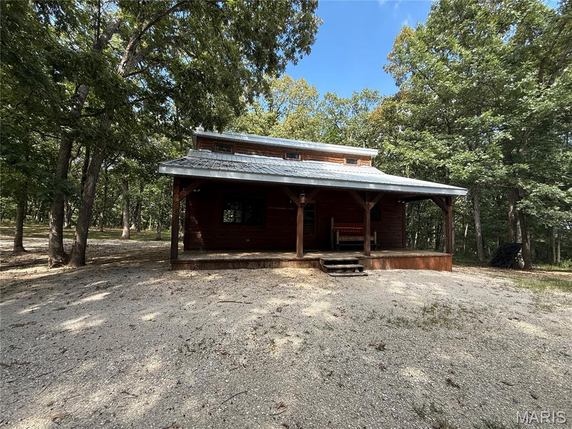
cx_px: 286
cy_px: 214
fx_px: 231
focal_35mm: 14
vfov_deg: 85.7
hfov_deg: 102.1
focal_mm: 2.22
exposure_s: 1/194
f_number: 2.2
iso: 50
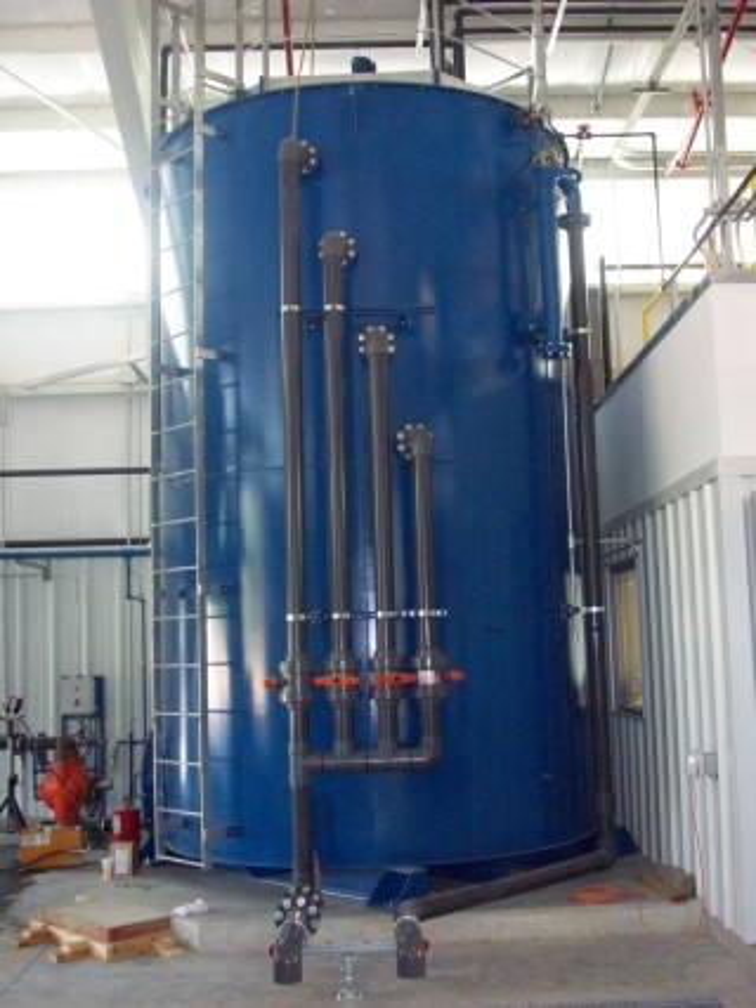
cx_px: 378
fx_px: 1224
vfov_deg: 44.8
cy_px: 504
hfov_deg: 34.3
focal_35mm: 42
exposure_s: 1/65.1
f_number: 3.2
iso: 320
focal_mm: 7.1
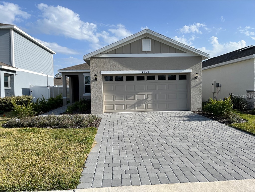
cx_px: 128
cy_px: 96
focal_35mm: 26
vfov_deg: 53.1
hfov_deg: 67.3
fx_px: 192
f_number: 1.6
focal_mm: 5.1
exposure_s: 1/3521
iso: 50
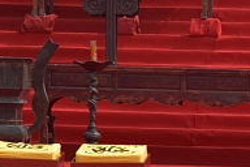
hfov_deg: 5.4
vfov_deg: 3.6
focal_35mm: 373
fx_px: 2590
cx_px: -195
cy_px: -263
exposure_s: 1/1250
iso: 100
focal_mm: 70
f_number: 4.5
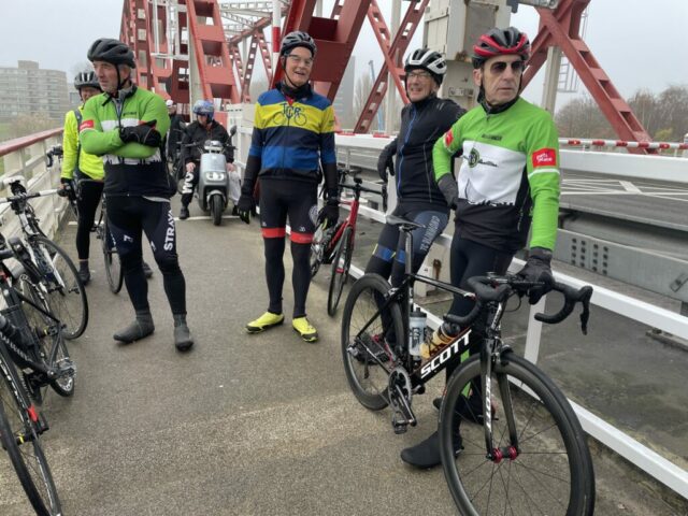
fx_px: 517
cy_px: 258
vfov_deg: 53.1
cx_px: 344
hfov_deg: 67.3
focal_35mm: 26
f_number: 1.6
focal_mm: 4.2
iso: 32
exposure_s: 1/121
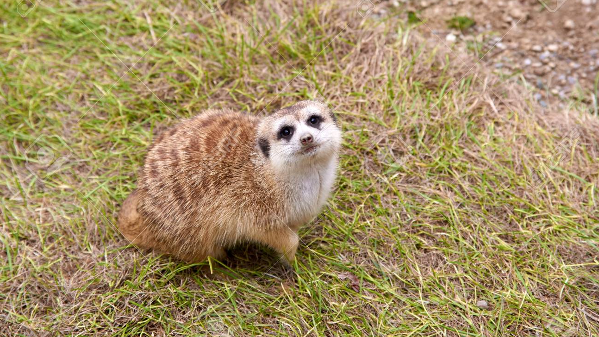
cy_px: 139
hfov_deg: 15.1
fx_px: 2255
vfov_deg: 8.5
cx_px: 300
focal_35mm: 142
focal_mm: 135
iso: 800
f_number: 6.3
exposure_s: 1/200
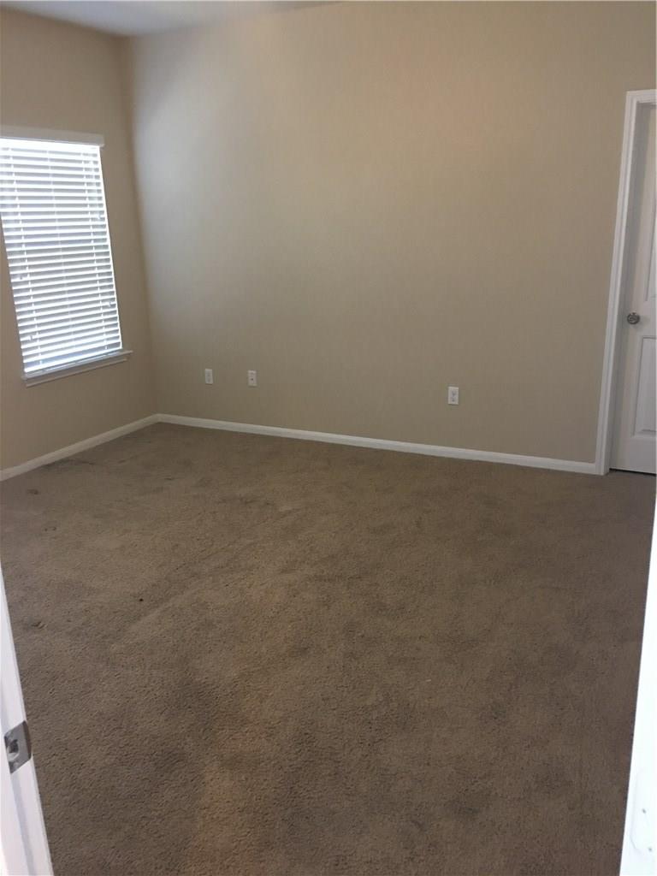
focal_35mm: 29
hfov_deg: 48.2
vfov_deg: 61.7
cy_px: 438
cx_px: 328
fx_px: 734
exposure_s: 1/15
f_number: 2.2
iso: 100
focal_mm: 4.15
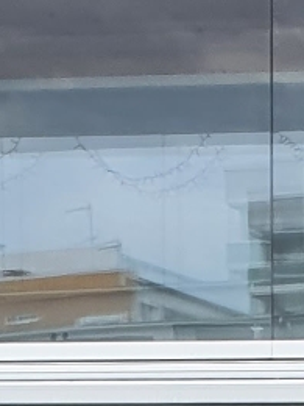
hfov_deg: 7.3
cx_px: 401
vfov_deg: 8.5
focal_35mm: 200
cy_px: 1146
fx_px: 2342
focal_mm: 4.32
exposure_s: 1/618
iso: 50
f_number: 2.4
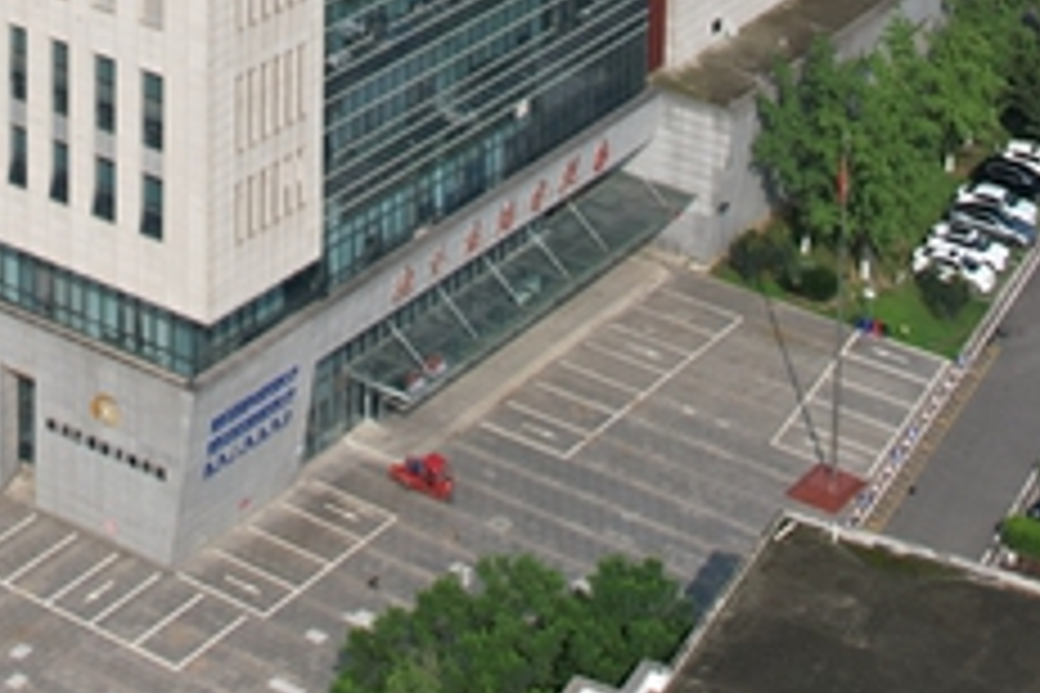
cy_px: -783
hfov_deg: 20.6
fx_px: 2831
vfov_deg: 12.1
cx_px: 189
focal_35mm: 98
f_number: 2.8
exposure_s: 1/2500
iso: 110
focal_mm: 8.38
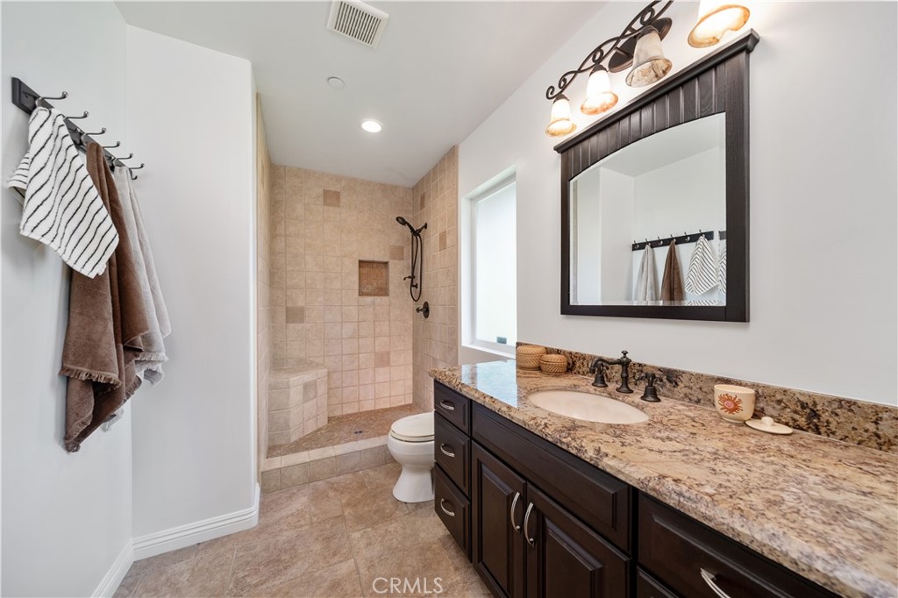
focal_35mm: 12
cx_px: 449
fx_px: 299
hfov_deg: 112.6
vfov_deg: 90.0
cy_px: 299
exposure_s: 1/20
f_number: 6.7
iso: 800
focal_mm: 12
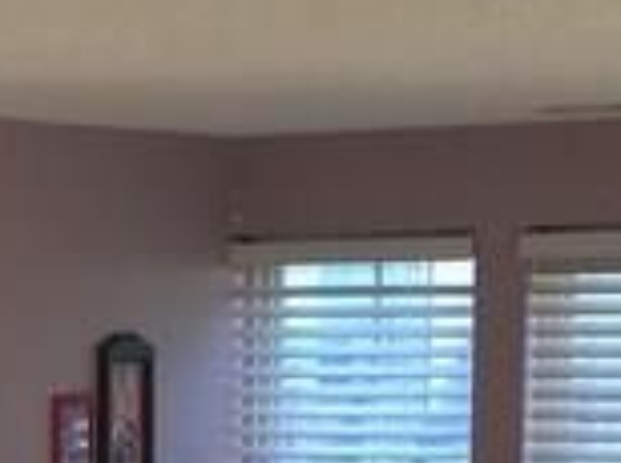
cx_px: -177
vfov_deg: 7.4
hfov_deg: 10.1
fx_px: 3457
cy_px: 898
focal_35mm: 193
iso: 40
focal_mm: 4.15
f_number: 2.2
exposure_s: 1/120
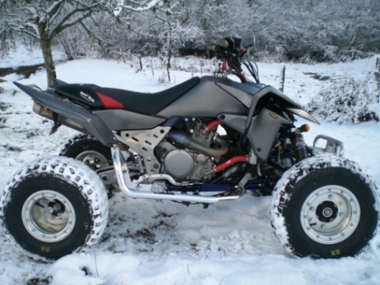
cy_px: 142
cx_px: 190
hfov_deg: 49.0
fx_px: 417
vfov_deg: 37.7
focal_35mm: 38
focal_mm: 6.3
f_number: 3.1
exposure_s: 1/320
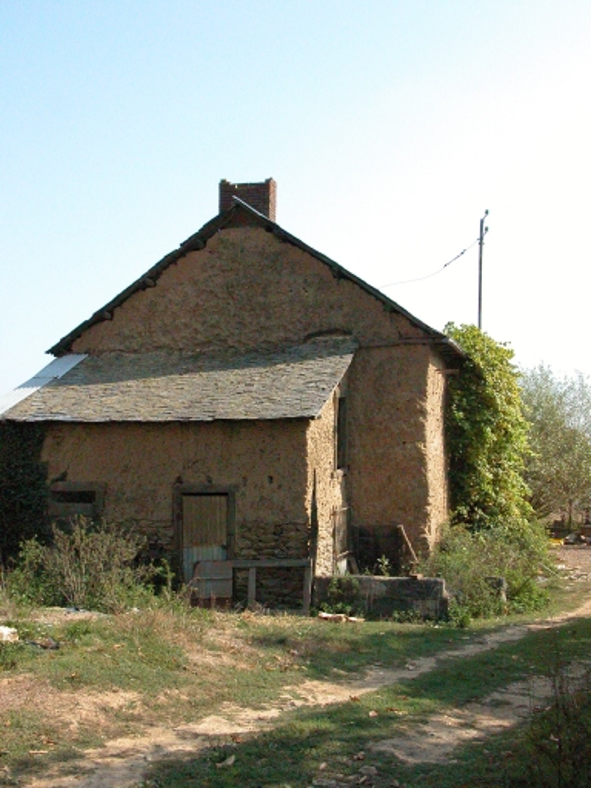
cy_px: 394
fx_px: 956
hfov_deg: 34.3
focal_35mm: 42
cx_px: 296
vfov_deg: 44.8
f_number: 7.3
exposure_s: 1/1695
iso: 800
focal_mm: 10.7
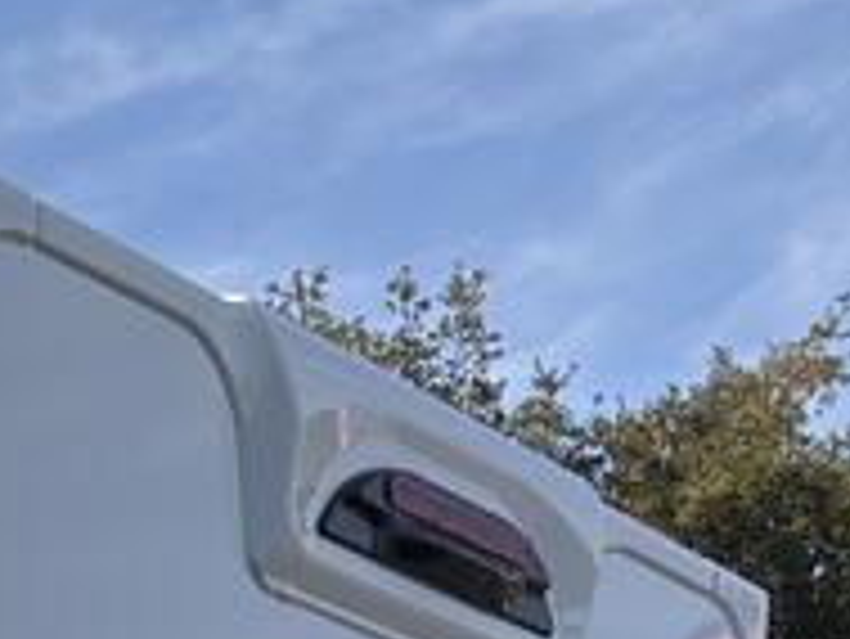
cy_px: 1292
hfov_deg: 15.6
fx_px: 2703
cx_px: -630
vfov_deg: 12.0
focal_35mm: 110
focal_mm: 5.96
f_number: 1.6
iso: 50
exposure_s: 1/5814
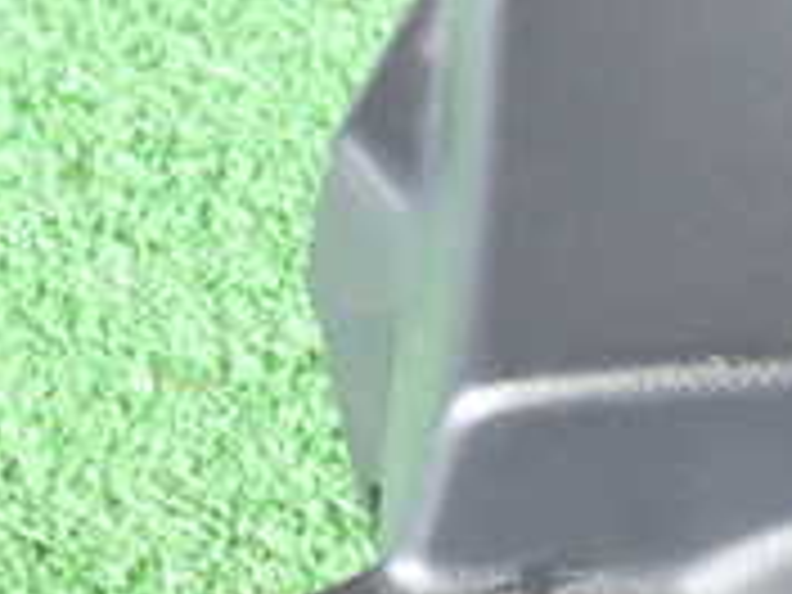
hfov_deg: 15.8
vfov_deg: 11.9
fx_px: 2814
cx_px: 765
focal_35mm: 123
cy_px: 612
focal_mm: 6.37
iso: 800
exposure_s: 1/40
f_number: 2.5
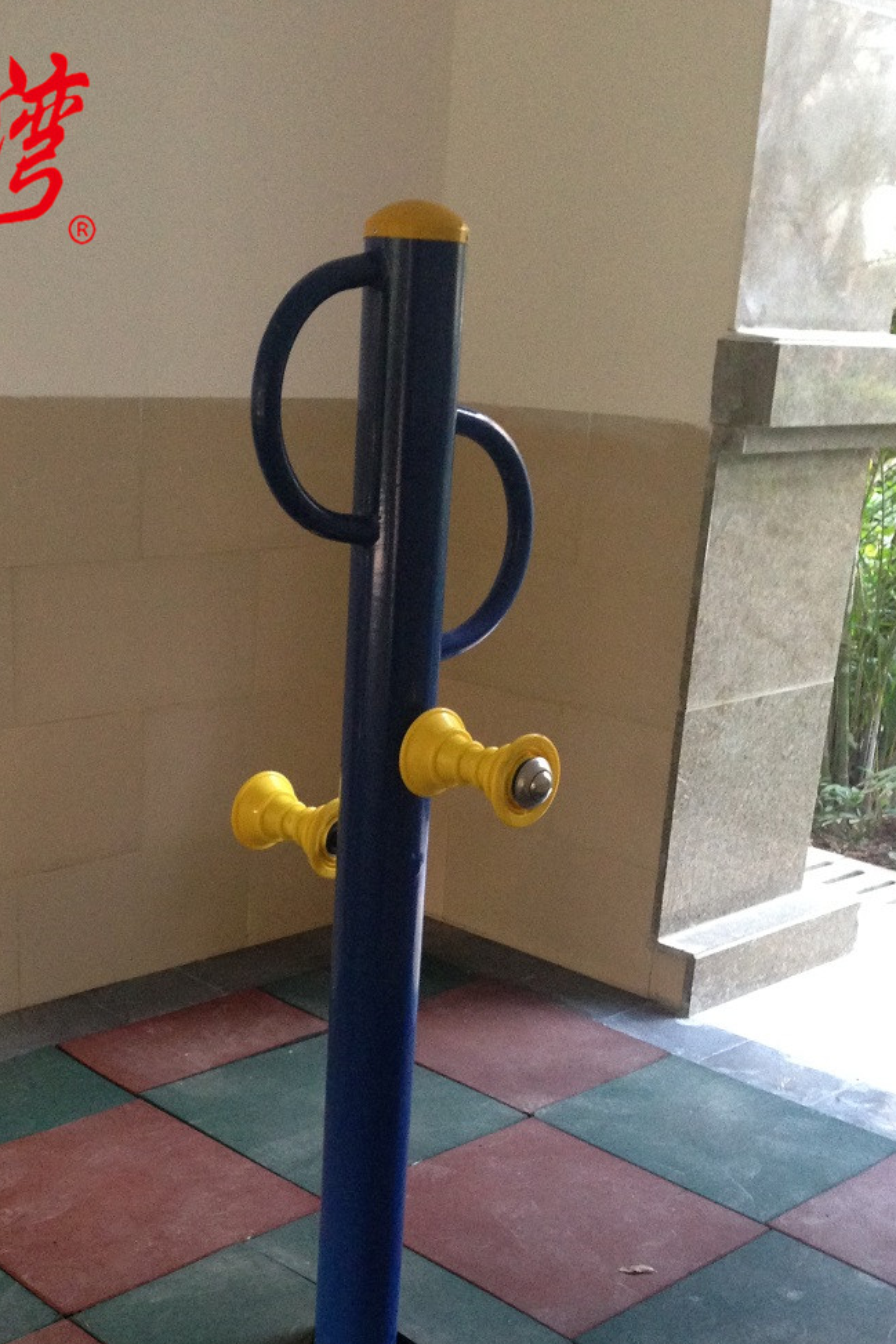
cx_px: 334
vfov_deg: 41.3
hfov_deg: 28.5
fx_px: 1755
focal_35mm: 47
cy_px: 916
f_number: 2.4
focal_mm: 4.12
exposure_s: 1/20
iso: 250
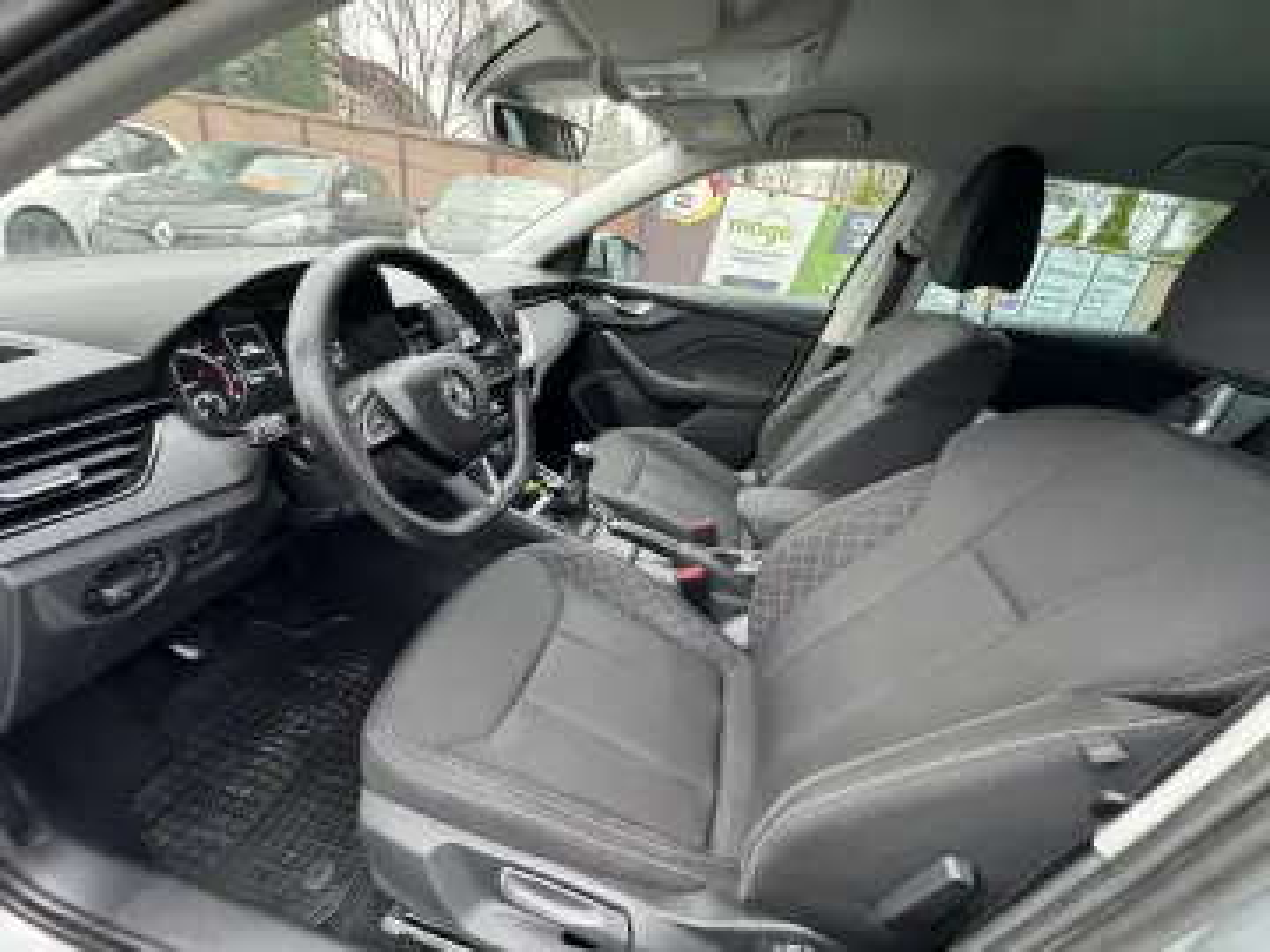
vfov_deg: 85.7
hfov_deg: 102.1
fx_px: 514
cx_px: 635
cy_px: 476
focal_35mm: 14
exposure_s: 1/60
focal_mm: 2.22
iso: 320
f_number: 2.2
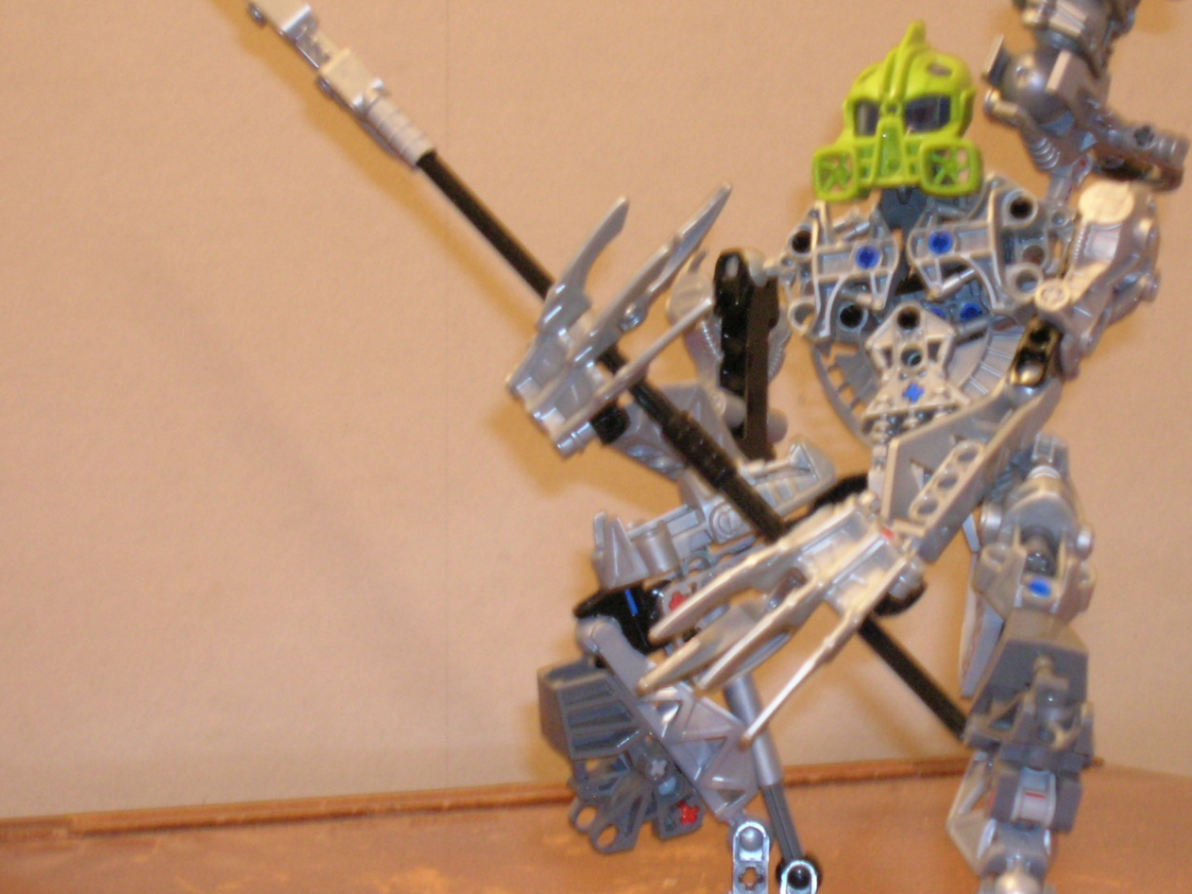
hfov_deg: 18.9
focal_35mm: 104
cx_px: 707
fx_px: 3581
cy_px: 489
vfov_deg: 14.2
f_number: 4.3
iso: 200
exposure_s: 1/1.5
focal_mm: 13.6
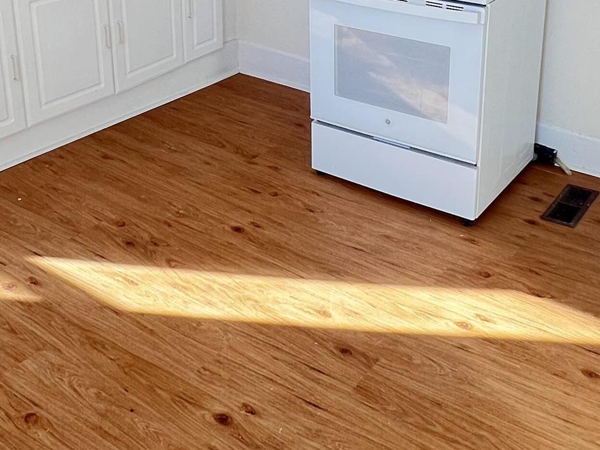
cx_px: 335
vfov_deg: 32.5
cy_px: 38
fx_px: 728
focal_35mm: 42
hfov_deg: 44.7
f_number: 1.8
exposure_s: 1/99
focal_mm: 1.57
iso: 125
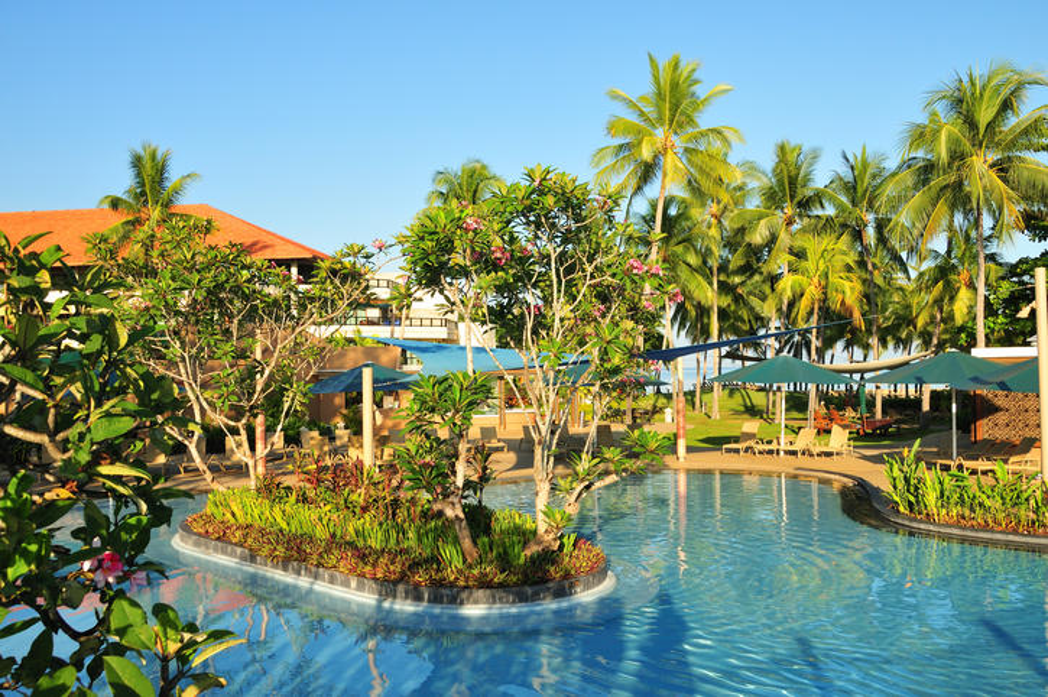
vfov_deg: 43.5
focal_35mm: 30
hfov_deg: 62.0
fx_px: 873
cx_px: 524
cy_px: 348
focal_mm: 20
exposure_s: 1/250
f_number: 8
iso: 200
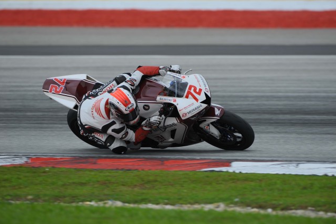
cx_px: 168
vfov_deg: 2.3
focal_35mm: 604
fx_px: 5640
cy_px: 112
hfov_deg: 3.4
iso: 160
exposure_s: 1/800
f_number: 6.3
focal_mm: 600
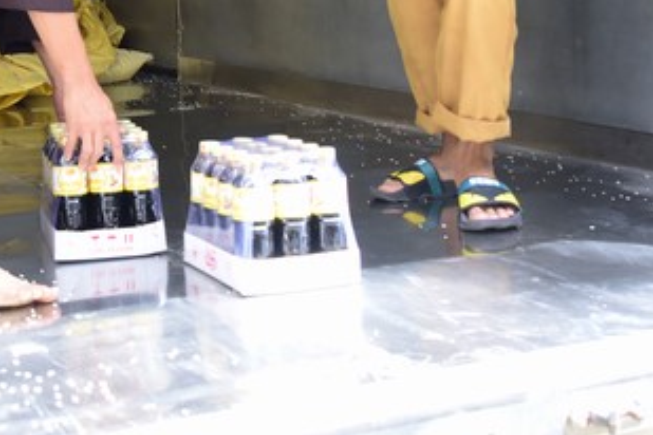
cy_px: -17
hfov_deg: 25.1
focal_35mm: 80
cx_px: 178
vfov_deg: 16.6
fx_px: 1451
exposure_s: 1/80
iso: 500
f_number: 5.6
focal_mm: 38
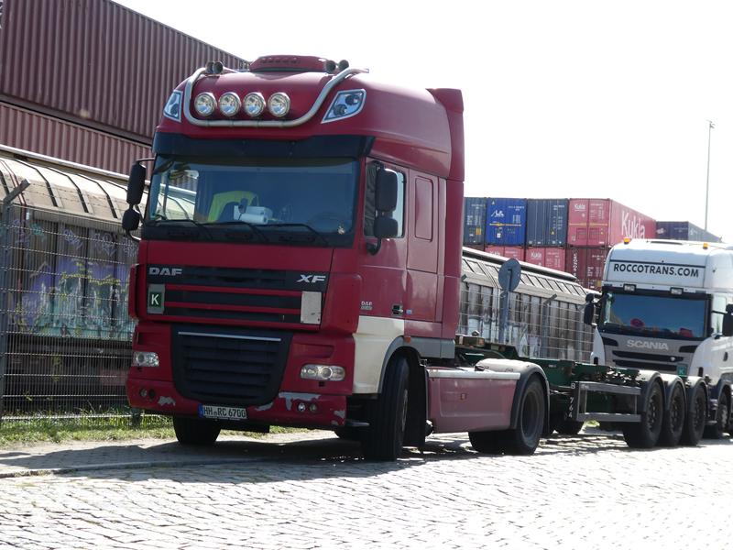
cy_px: 275
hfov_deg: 26.3
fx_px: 1567
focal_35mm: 74
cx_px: 366
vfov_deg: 19.9
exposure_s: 1/250
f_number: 4.6
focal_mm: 13.2
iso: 80
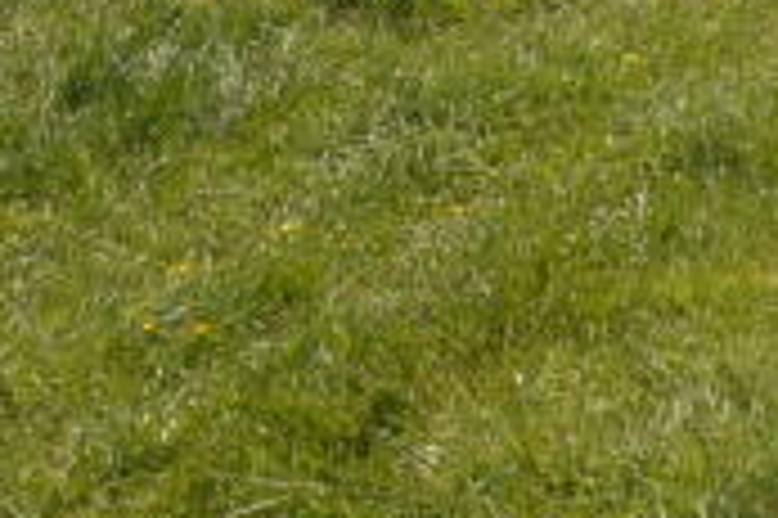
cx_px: 1655
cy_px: -872
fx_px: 1922
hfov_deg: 16.2
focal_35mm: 89
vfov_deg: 11.5
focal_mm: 10
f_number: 9
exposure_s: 1/250
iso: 200
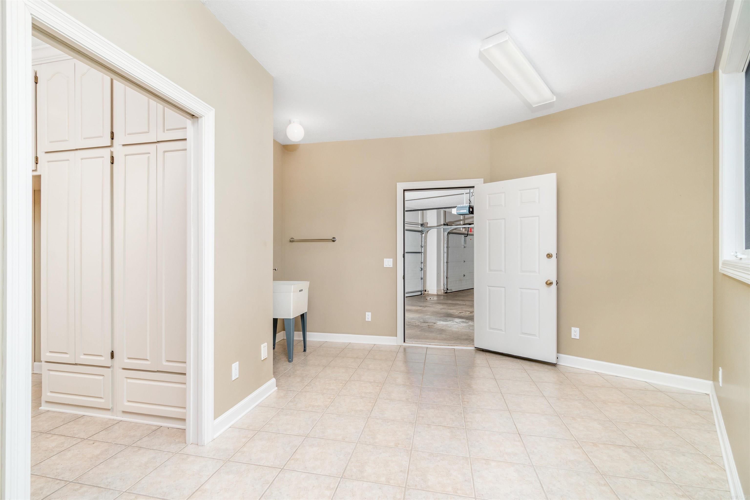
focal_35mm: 15
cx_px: 375
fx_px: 312
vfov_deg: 77.3
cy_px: 250
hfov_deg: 100.4
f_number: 11
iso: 320
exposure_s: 1/2
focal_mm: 10
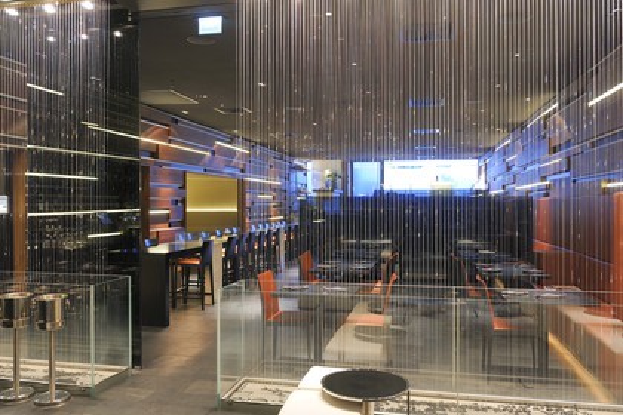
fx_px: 502
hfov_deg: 63.7
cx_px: 312
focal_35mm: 29
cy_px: 208
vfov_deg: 45.0
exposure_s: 1/1.25
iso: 200
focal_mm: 29
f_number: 5
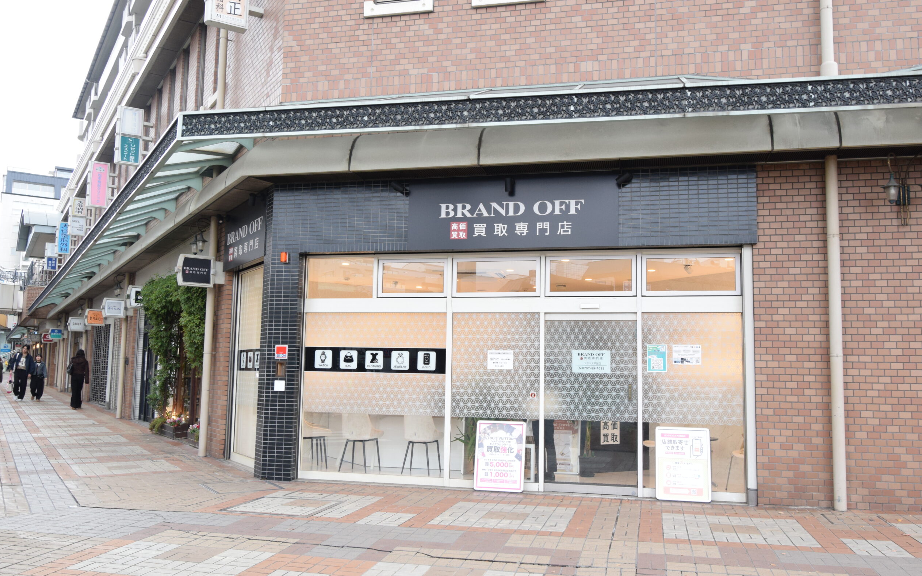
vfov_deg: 40.6
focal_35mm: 31
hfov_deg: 61.2
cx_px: 459
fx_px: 779
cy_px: 298
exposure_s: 1/60
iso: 800
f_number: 9
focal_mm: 20
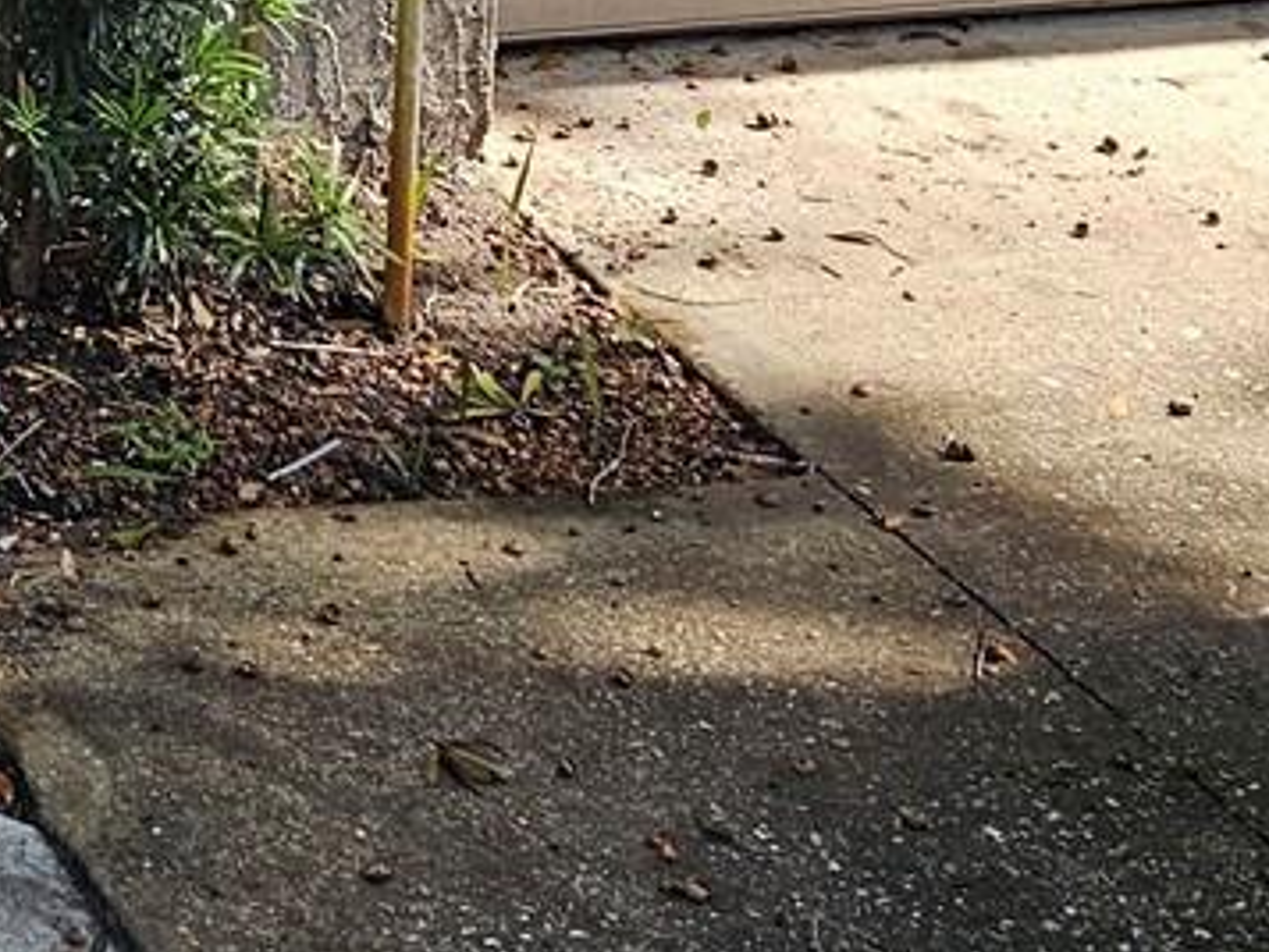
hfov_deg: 15.8
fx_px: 3777
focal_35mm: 103
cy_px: -1144
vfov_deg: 12.2
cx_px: -1109
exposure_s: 1/207
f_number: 1.7
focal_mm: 6.3
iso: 20
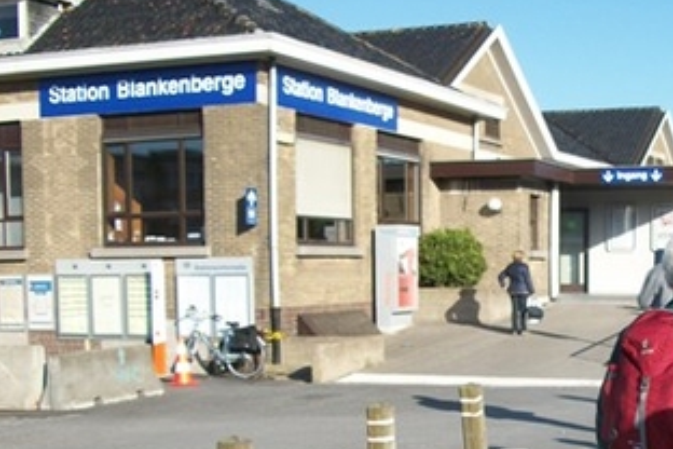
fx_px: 1196
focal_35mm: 64
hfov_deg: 30.7
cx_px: 533
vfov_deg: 20.8
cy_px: 412
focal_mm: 5.7
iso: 80
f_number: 2.9
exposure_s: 1/1000
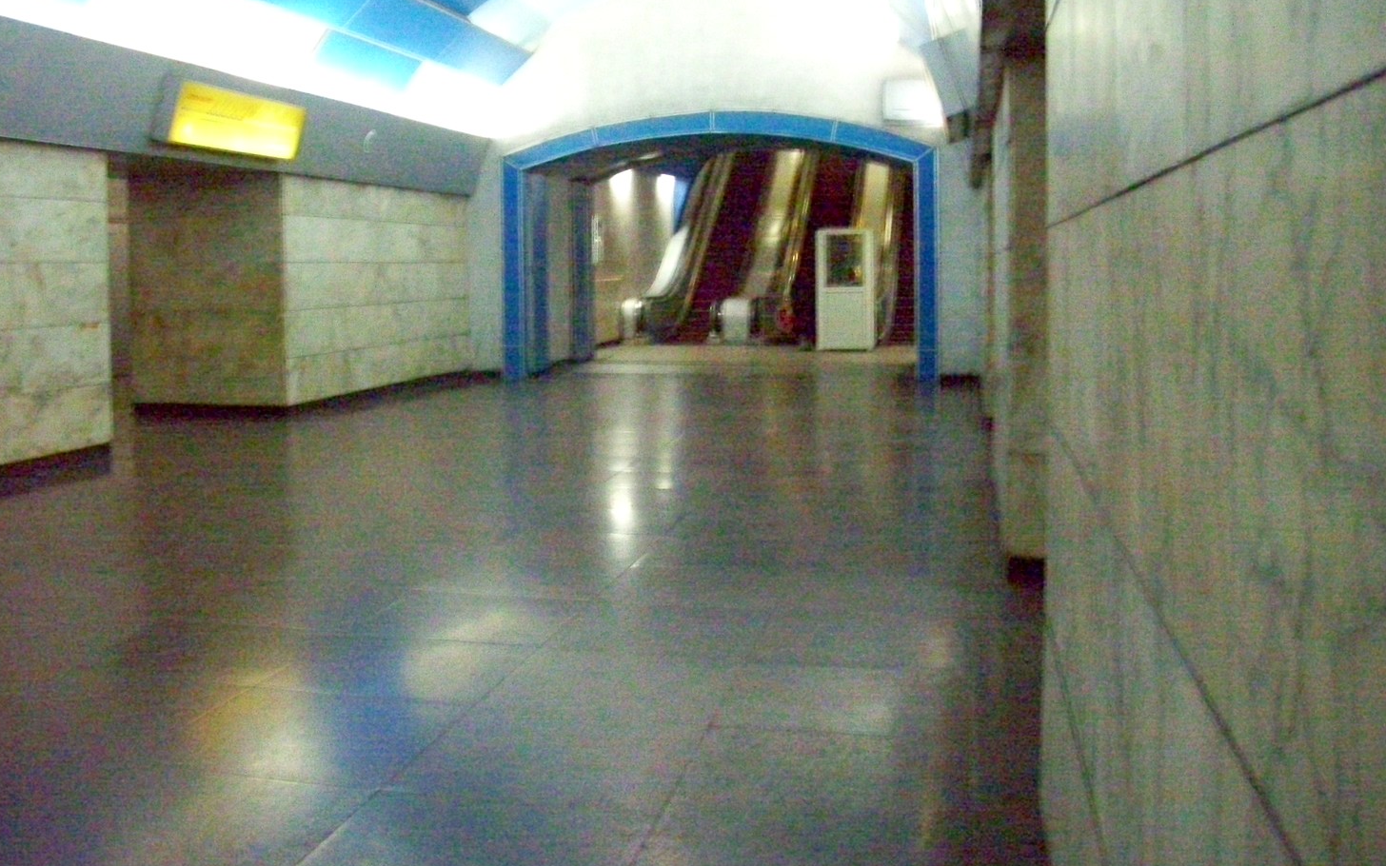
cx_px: 681
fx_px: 1398
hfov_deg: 52.7
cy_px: 343
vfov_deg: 34.3
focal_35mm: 37
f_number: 2.9
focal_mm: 5.7
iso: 1250
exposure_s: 1/15
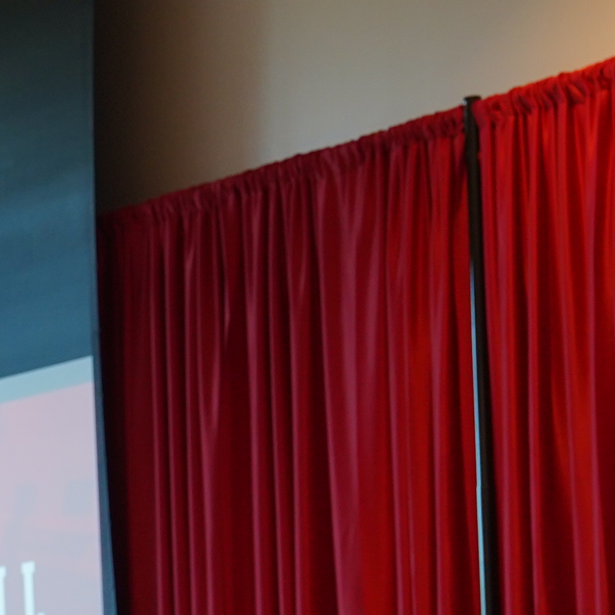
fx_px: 4141
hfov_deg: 8.4
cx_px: -230
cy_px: 861
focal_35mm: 206
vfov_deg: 8.3
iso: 800
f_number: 4.5
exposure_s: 1/160
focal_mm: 48
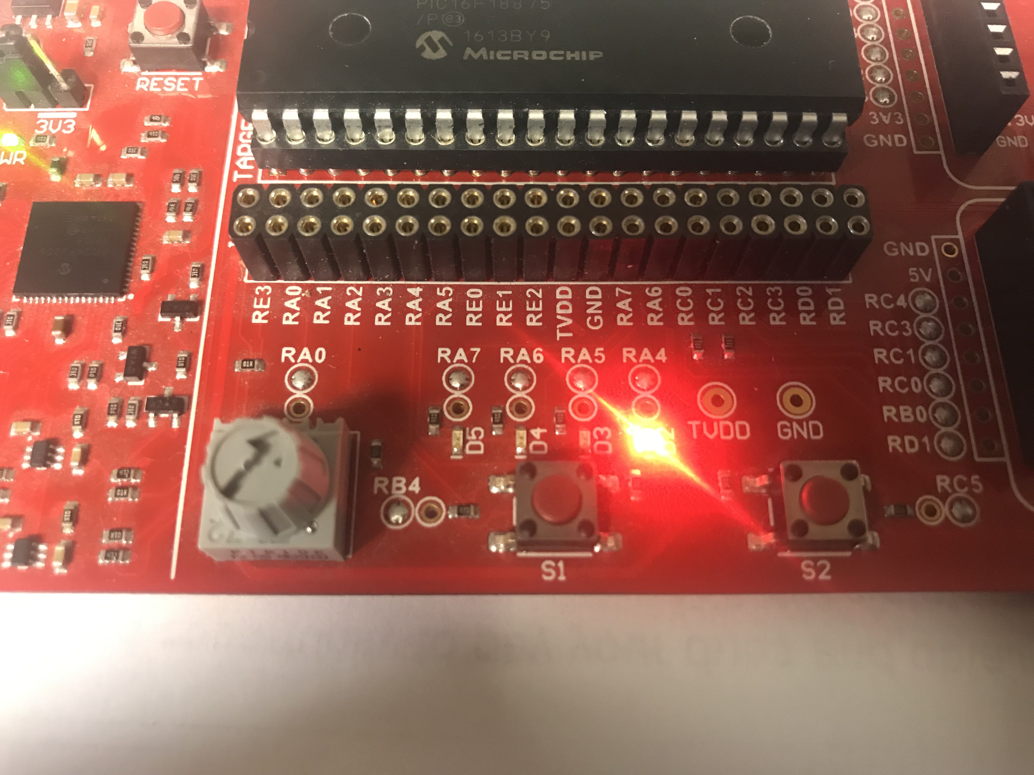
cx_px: 517
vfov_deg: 49.7
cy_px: 388
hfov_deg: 63.4
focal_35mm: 28
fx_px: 836
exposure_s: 1/13
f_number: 1.8
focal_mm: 3.99
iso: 100
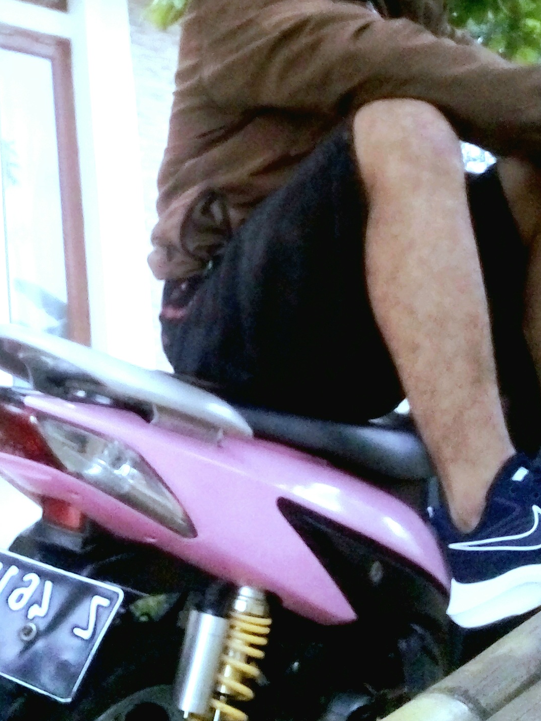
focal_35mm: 58
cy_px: 214
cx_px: 204
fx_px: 1208
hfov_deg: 25.2
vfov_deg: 32.8
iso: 250
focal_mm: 2.66
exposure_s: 1/10.9
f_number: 2
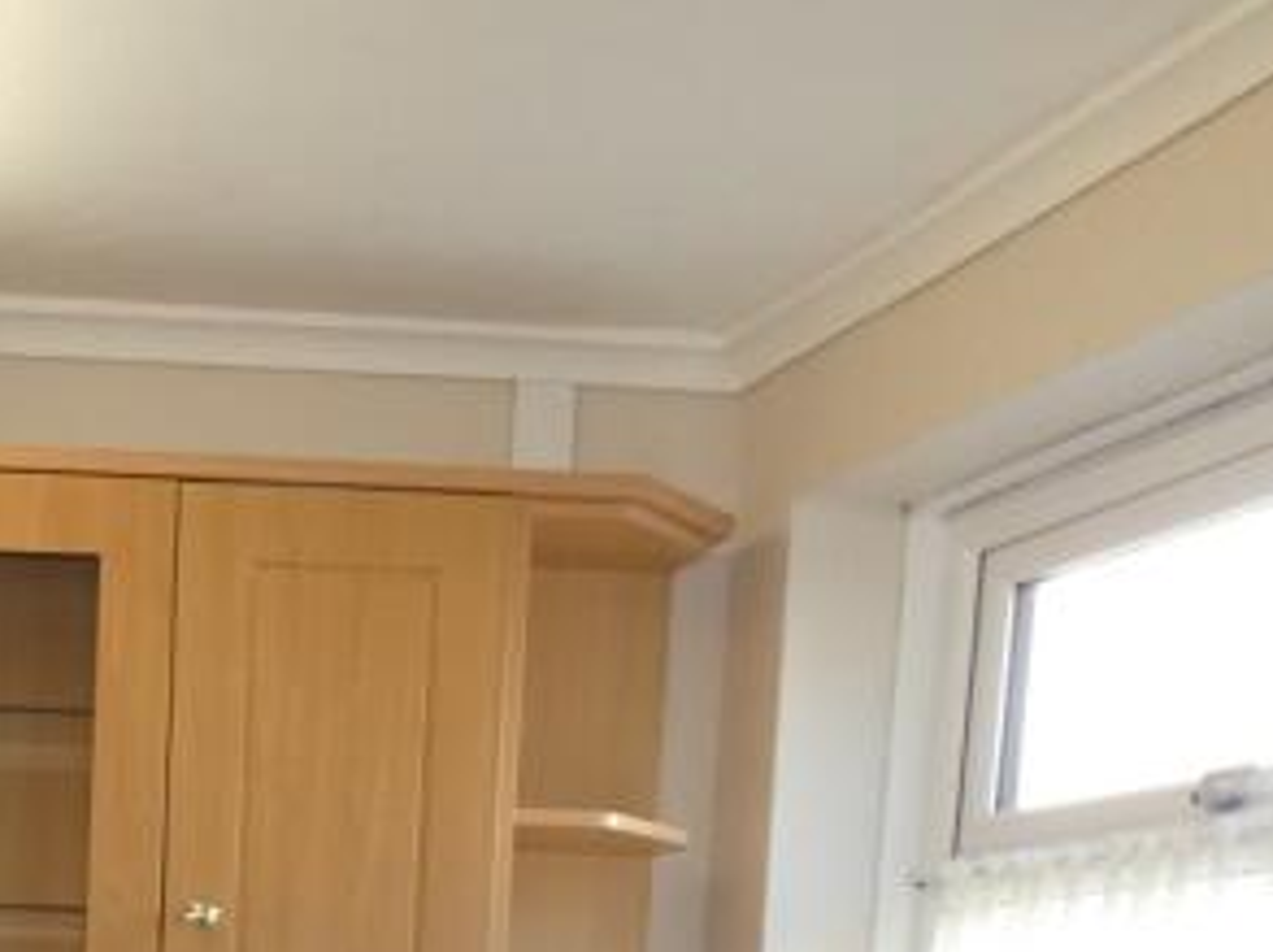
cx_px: -217
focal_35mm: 70
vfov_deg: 18.0
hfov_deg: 25.3
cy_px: 1556
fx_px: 2571
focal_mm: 3.6
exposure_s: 1/60
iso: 160
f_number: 2.8
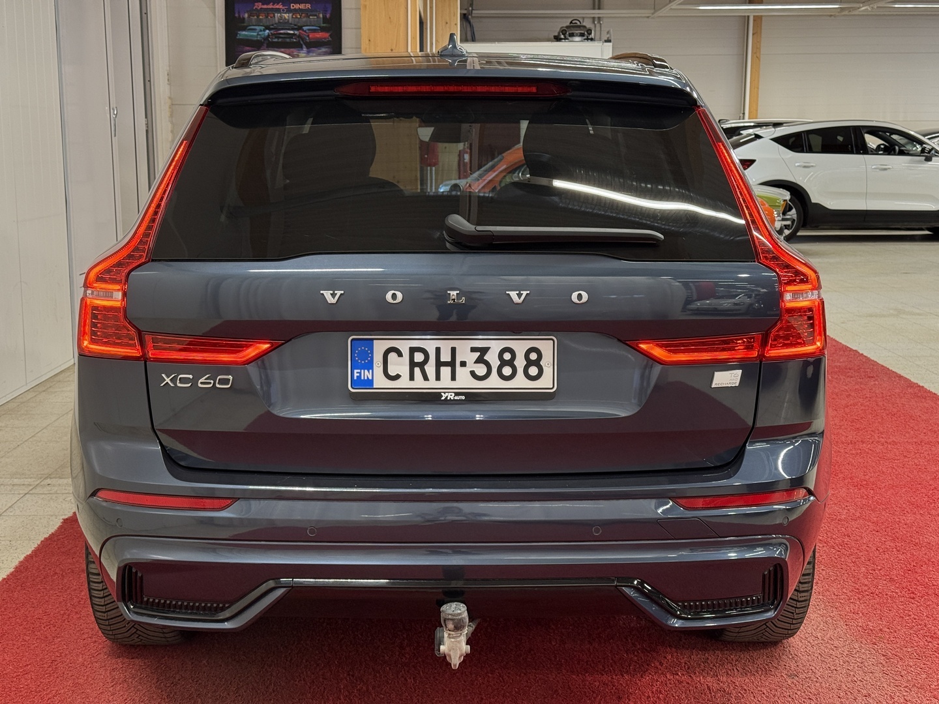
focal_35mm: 48
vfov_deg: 30.3
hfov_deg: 39.7
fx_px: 1302
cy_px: 352
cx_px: 470
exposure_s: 1/60
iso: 100
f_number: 1.78
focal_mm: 6.76
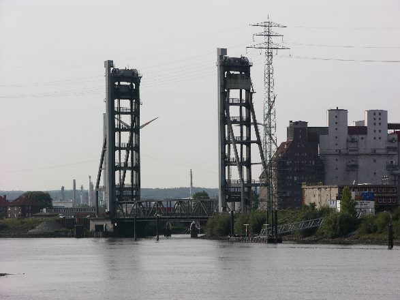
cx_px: 200
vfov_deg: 7.1
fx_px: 2426
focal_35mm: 210
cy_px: 150
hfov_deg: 9.4
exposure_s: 1/225
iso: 50
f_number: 7.2
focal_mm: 52.4
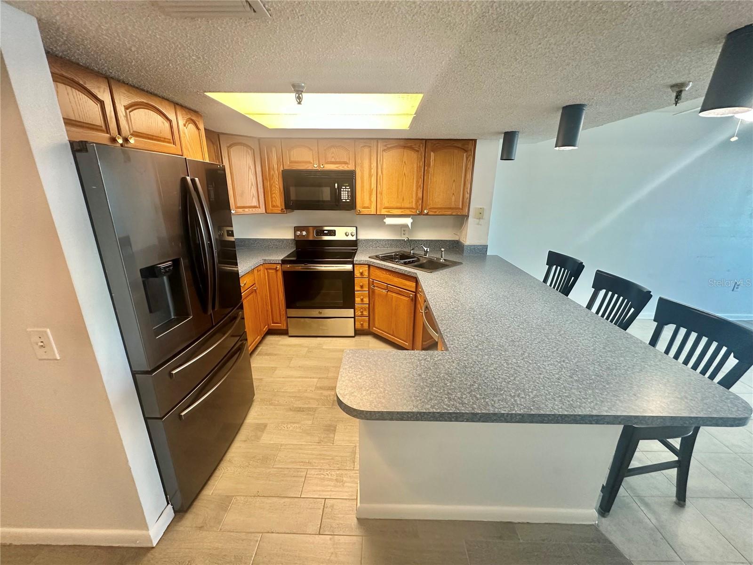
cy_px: 282
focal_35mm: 14
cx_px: 376
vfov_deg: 85.7
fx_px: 305
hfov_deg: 102.1
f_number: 2.2
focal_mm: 2.22
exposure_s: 1/60
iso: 320
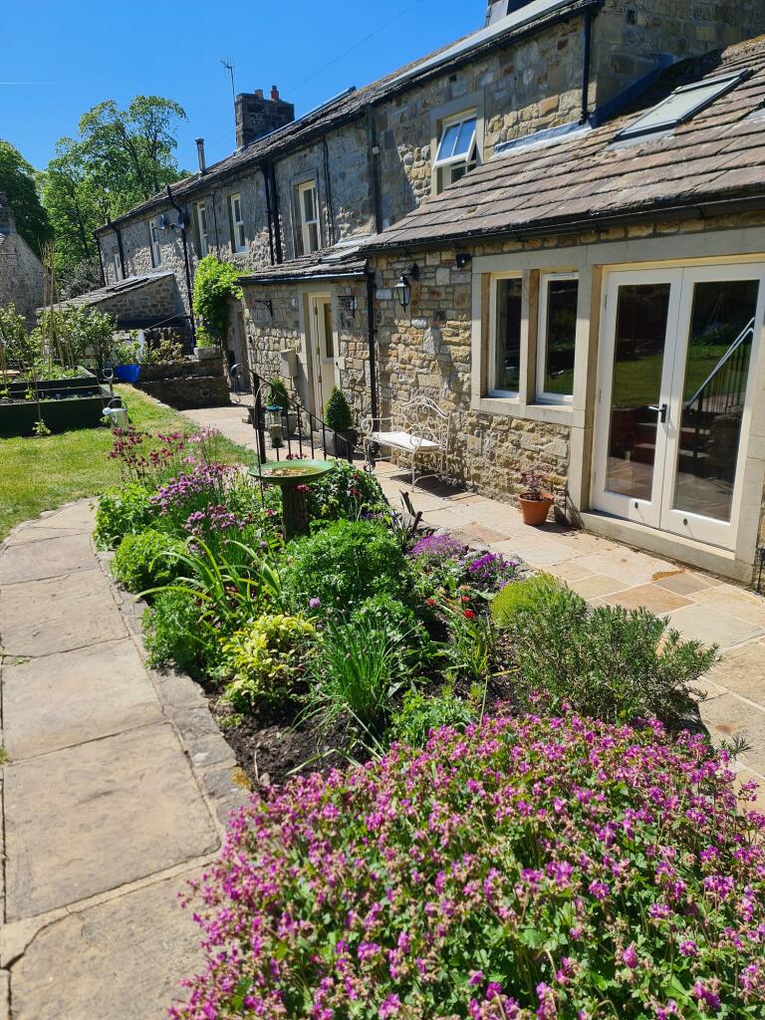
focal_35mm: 25
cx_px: 382
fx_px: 737
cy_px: 510
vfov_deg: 69.4
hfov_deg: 54.9
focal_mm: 7
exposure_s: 1/890
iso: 50
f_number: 1.8
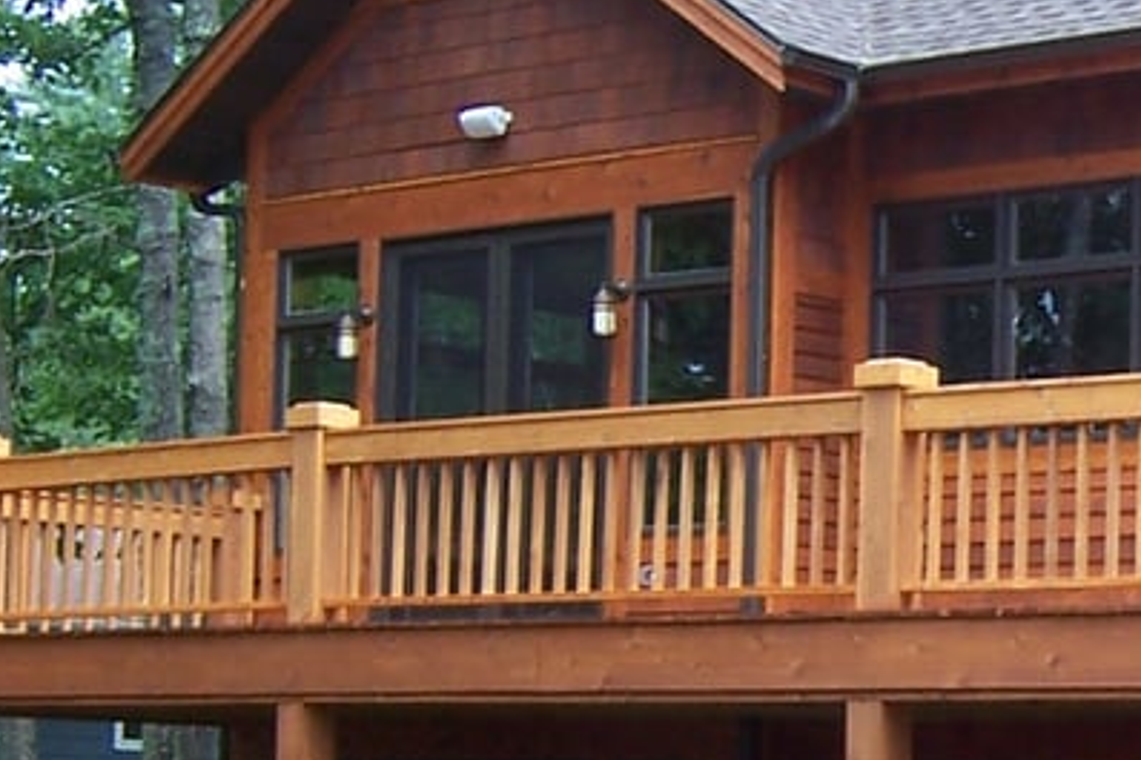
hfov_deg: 17.1
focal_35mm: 115
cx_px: 1297
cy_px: 605
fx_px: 3643
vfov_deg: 11.9
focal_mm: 5.5
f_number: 3.4
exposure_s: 1/125
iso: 80
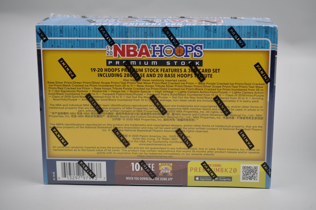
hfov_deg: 33.4
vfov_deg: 22.6
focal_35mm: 60
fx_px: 526
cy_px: 105
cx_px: 158
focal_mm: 40
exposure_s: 1/60
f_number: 4
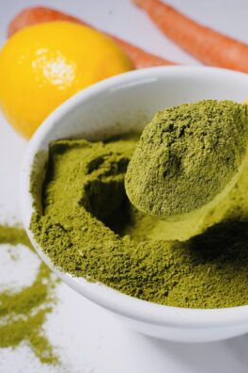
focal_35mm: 53
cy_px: 187
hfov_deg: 25.0
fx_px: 548
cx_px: 208
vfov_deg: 37.5
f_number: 11
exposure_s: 1/250
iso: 6400
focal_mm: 35
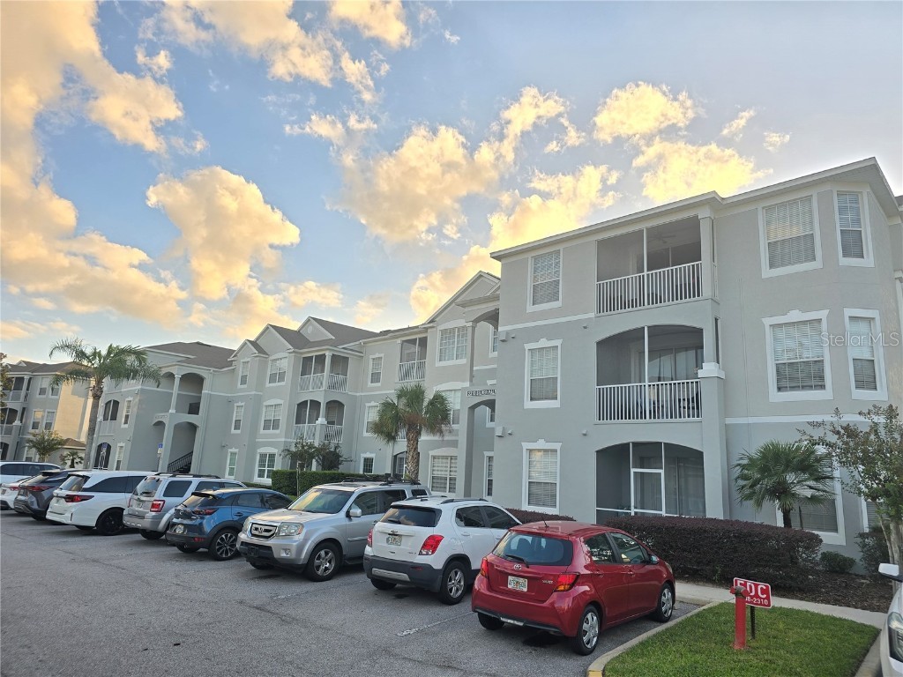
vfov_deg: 58.9
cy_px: 338
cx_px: 452
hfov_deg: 73.9
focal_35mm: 23
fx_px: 600
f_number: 1.7
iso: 16
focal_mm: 6.3
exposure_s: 1/180
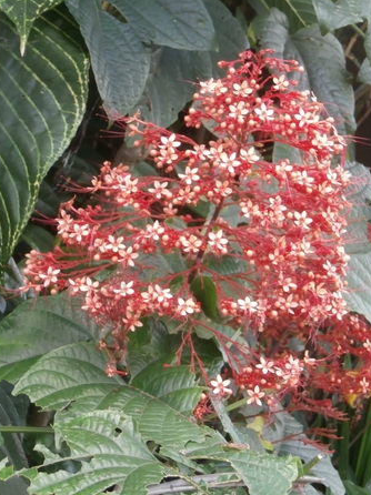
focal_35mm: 148
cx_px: 201
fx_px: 2117
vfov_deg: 13.3
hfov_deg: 10.0
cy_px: 248
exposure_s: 1/80
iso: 125
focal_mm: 19.54
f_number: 5.4
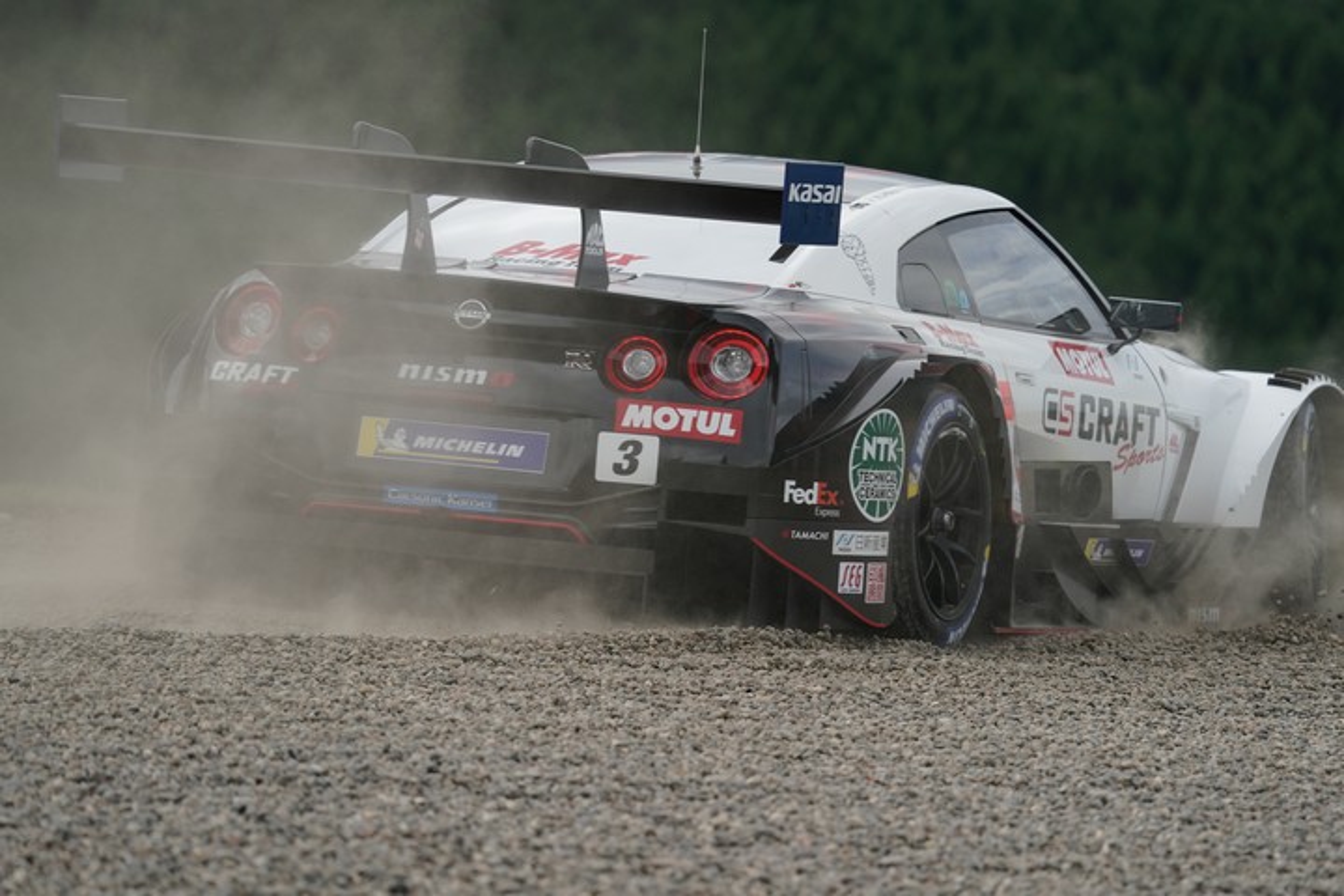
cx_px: 672
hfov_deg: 6.0
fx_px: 12730
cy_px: 448
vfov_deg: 4.0
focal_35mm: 341
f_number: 6.3
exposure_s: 1/640
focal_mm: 341
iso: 200
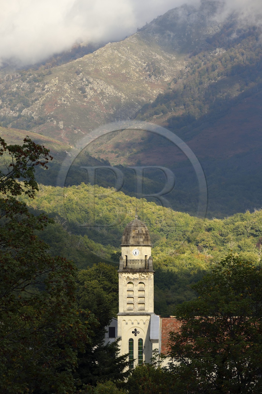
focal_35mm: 185
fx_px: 2023
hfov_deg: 7.4
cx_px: 131
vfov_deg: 11.1
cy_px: 197
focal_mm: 185
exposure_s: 1/250
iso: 200
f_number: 10
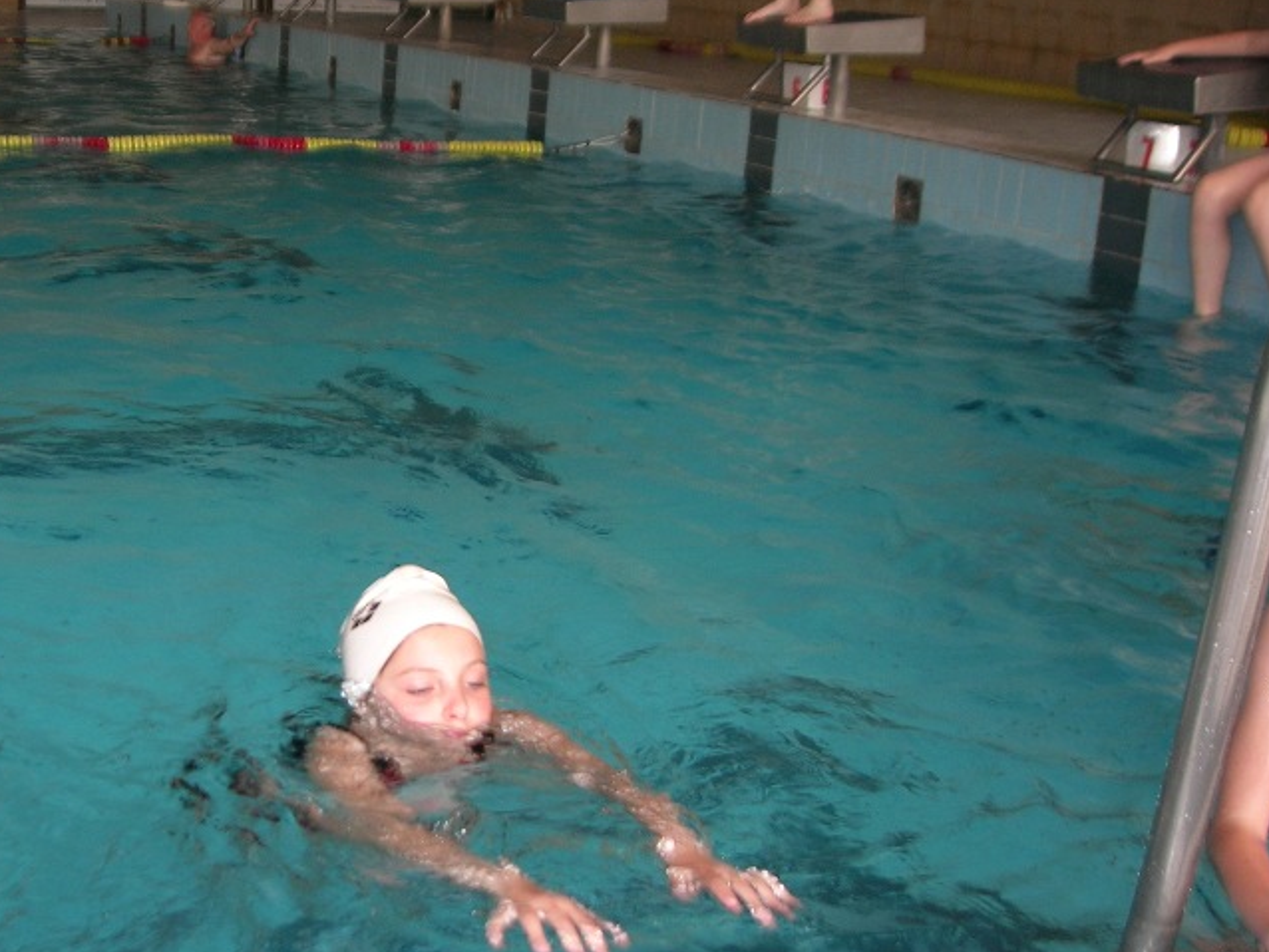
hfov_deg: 35.2
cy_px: 523
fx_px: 1980
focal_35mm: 54
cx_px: 429
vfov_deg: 27.0
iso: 64
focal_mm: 7.8
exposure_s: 1/30
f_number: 2.8
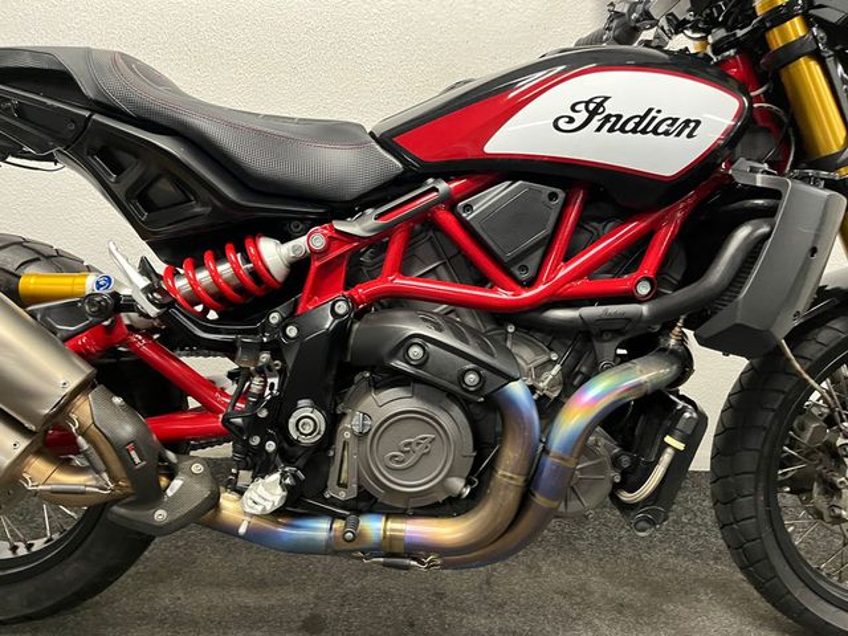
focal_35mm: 26
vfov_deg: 53.1
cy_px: 318
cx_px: 424
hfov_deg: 67.3
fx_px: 637
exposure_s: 1/50
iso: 500
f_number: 1.6
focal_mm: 5.1
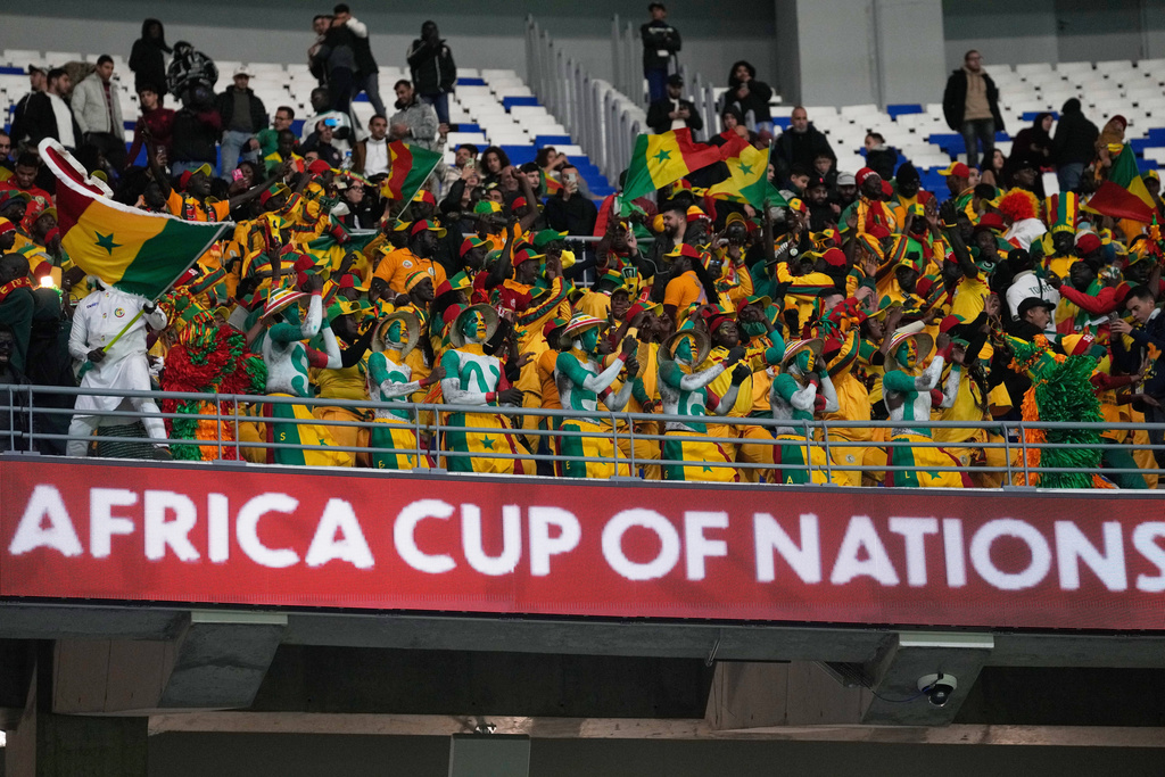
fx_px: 6473
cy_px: 388
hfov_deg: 10.3
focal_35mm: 200
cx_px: 582
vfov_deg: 6.9
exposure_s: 1/400
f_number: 3.5
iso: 2500
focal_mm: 200
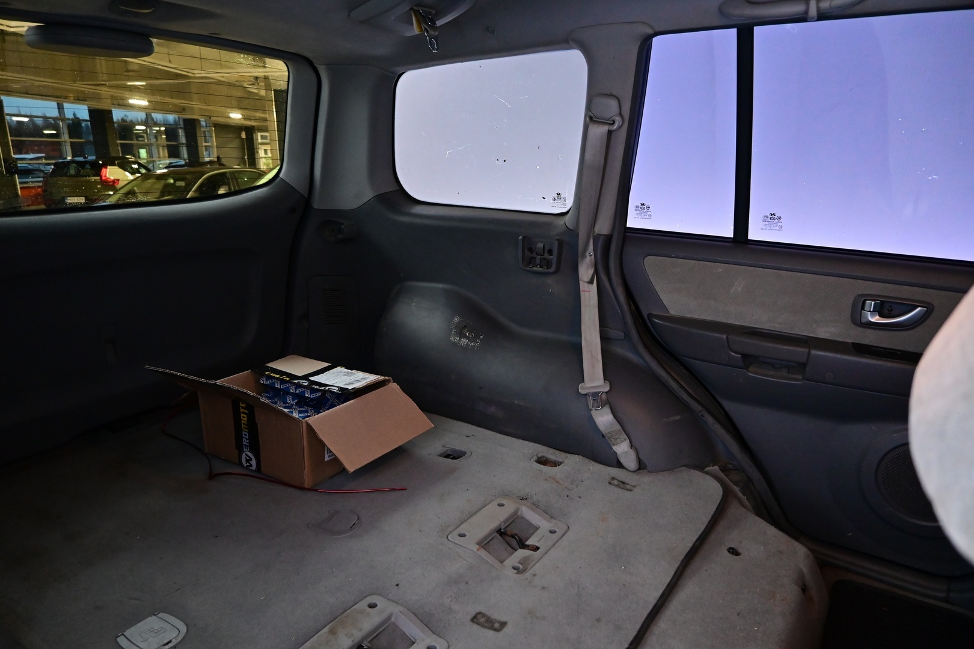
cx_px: 487
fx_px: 649
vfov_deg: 53.1
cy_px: 324
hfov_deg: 73.7
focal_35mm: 24
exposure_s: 1/25
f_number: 3.5
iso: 2200
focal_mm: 16
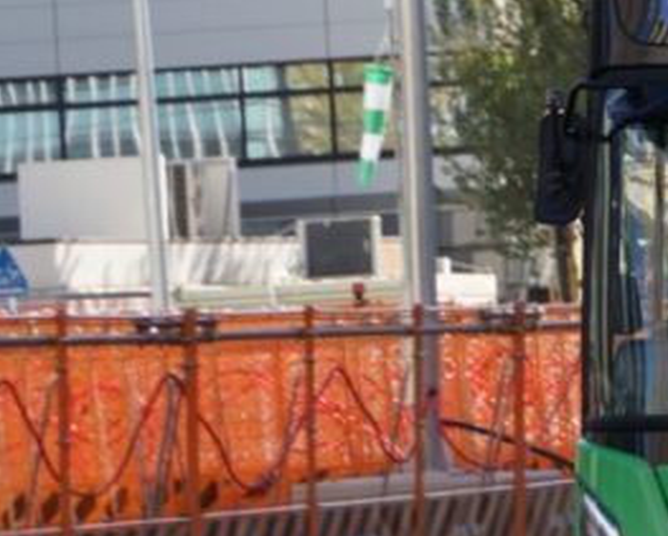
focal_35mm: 438
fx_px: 8669
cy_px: 213
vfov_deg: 3.5
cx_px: 1095
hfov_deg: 4.4
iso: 100
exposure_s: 1/200
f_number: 6.3
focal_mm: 80
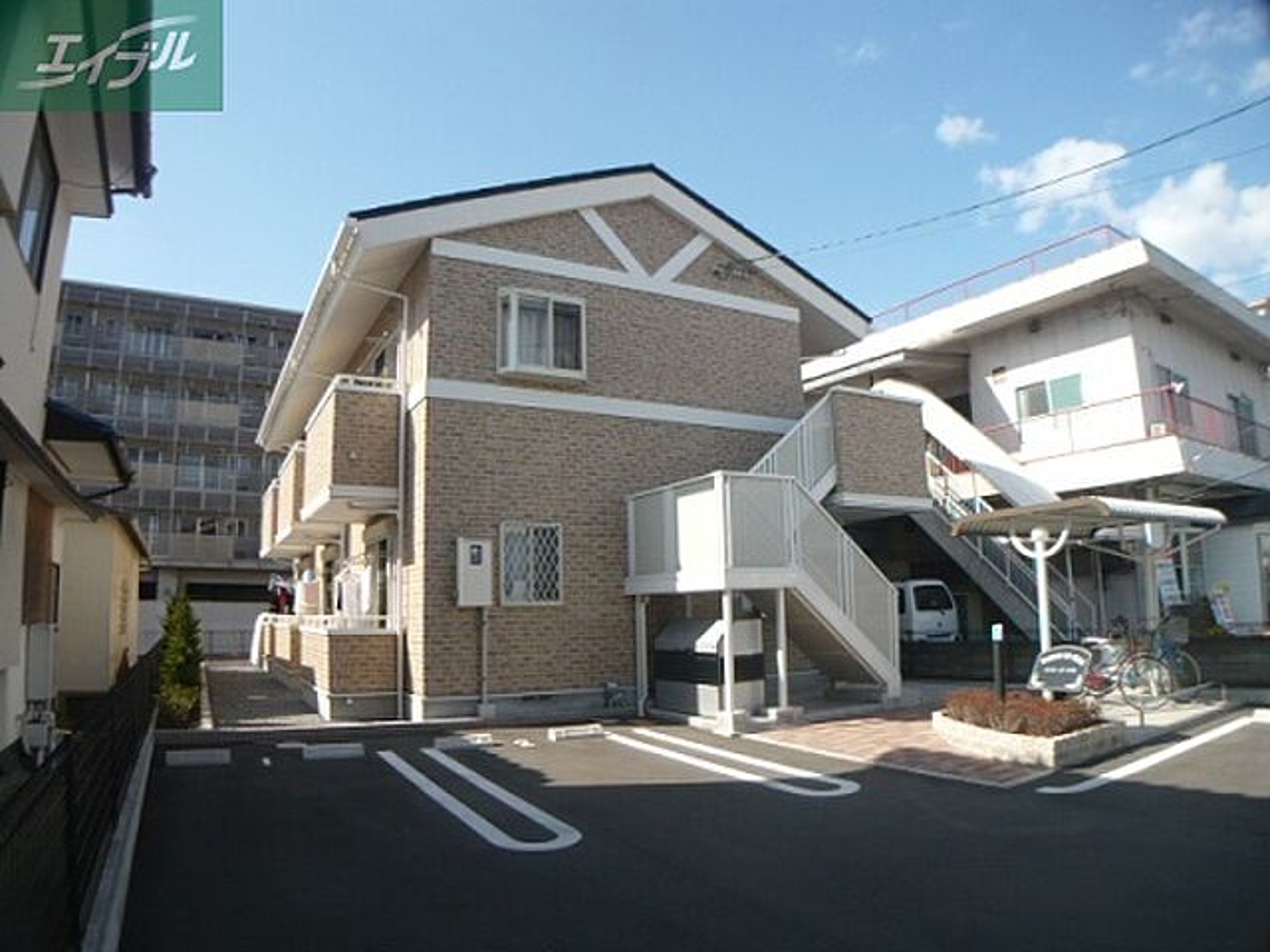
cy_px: 476
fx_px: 1211
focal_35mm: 33
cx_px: 635
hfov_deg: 55.4
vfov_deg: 42.9
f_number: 8
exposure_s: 1/125
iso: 100
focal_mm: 5.5
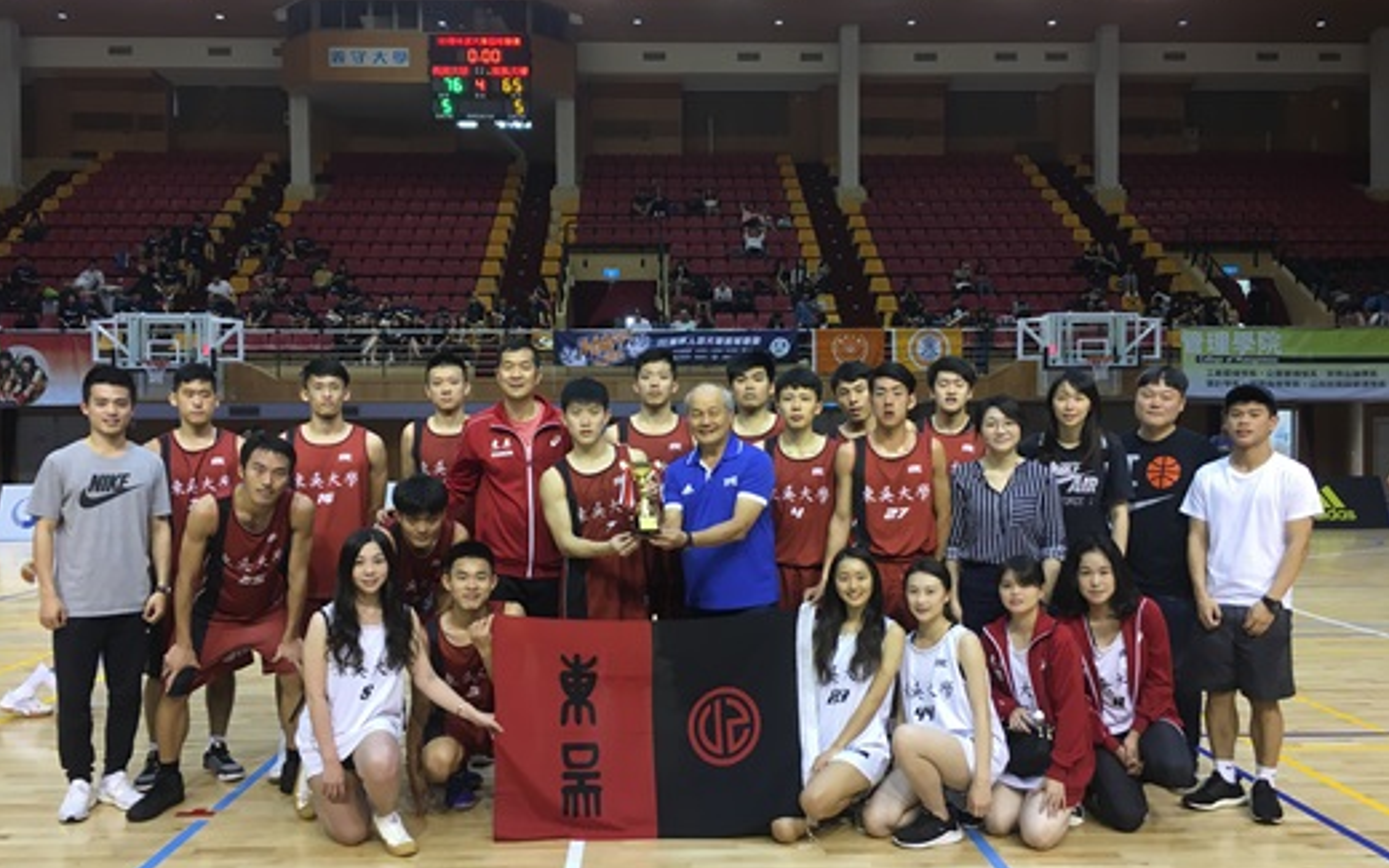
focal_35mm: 31
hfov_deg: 61.2
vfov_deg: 40.6
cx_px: 694
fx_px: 1173
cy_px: 463
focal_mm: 4.15
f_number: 2.2
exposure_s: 1/40
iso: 25
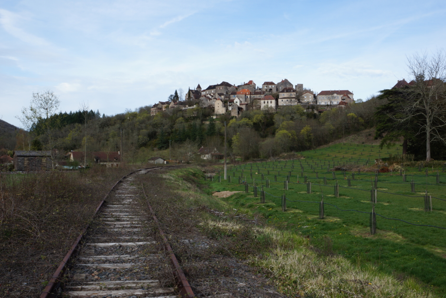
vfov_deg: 36.9
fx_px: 446
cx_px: 223
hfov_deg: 53.1
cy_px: 149
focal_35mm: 36
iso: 100
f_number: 10
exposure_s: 1/100
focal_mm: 24
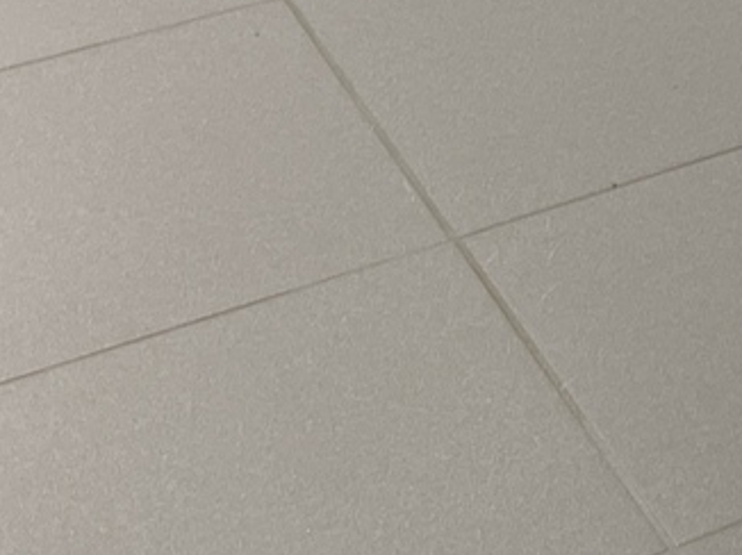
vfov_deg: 12.9
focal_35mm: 115
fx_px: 2463
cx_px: 1484
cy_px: 248
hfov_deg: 14.3
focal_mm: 4.2
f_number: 1.6
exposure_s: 1/100
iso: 80
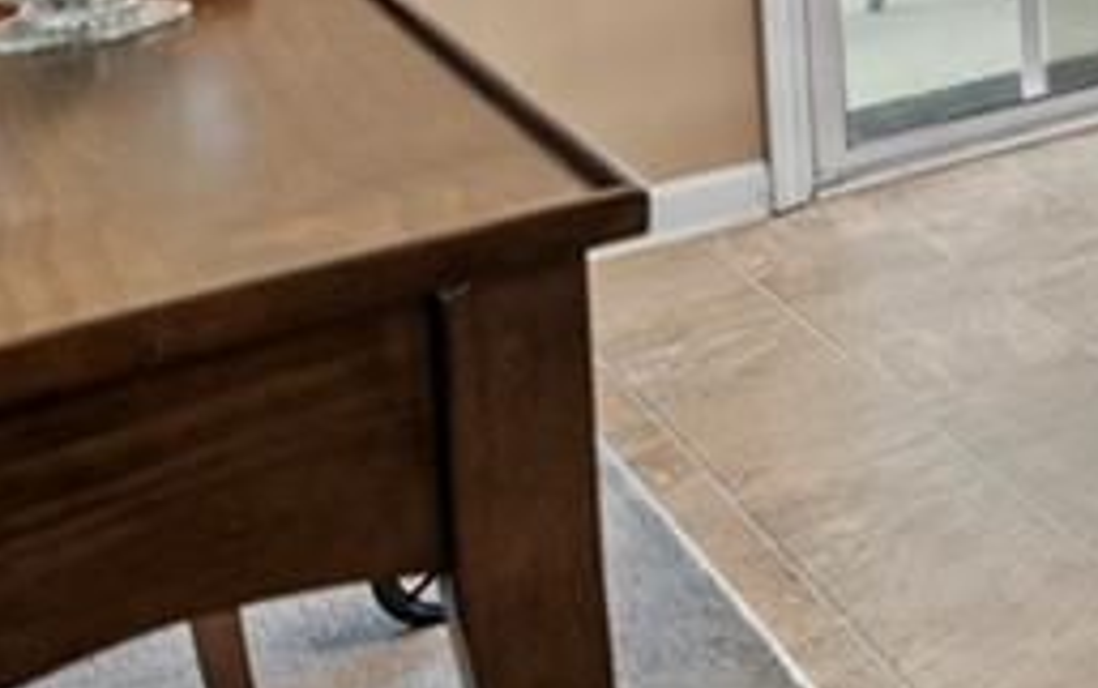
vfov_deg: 17.2
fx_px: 1946
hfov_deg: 21.9
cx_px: 1905
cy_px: -470
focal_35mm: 65
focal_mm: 16
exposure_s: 1/2
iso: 250
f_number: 4
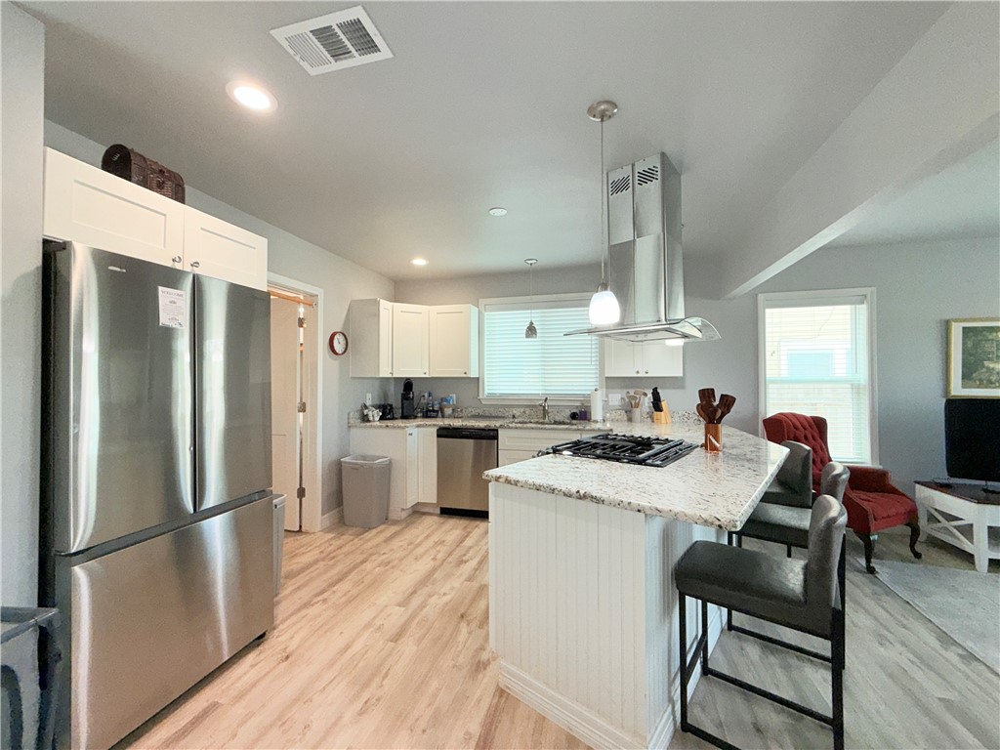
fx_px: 404
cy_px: 375
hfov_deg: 102.1
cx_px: 500
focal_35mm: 14
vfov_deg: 85.7
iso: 50
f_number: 2.2
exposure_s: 1/122
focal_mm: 2.22
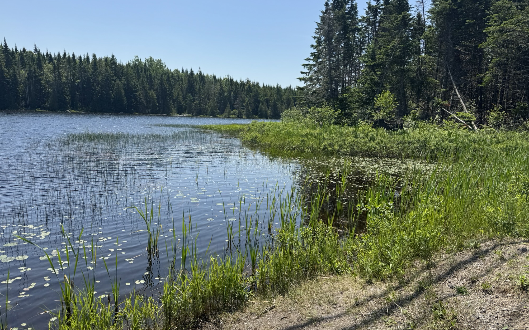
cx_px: 268
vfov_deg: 47.6
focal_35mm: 26
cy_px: 166
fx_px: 375
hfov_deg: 70.4
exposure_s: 1/4608
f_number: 1.78
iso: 80
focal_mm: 6.76
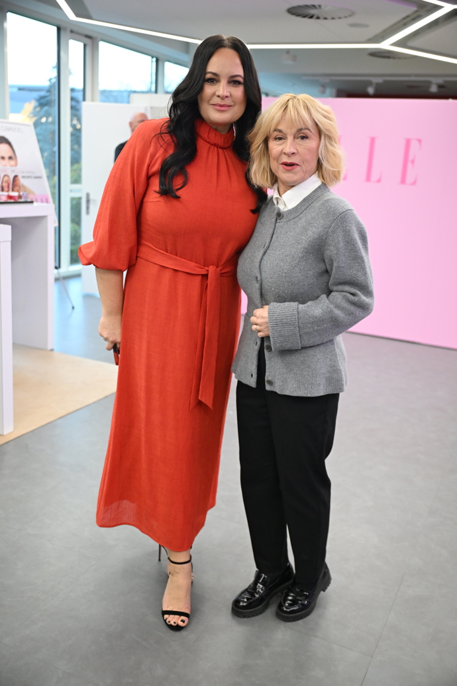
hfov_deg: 37.9
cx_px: 228
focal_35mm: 35
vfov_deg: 54.4
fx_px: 666
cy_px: 343
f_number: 2.8
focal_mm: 35
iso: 2500
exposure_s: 1/400
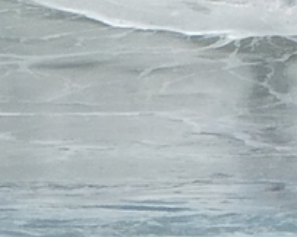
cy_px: -79
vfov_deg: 2.0
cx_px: 244
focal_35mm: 755
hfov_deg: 2.6
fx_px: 6630
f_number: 5.6
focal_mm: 35.8
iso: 80
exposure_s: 1/640
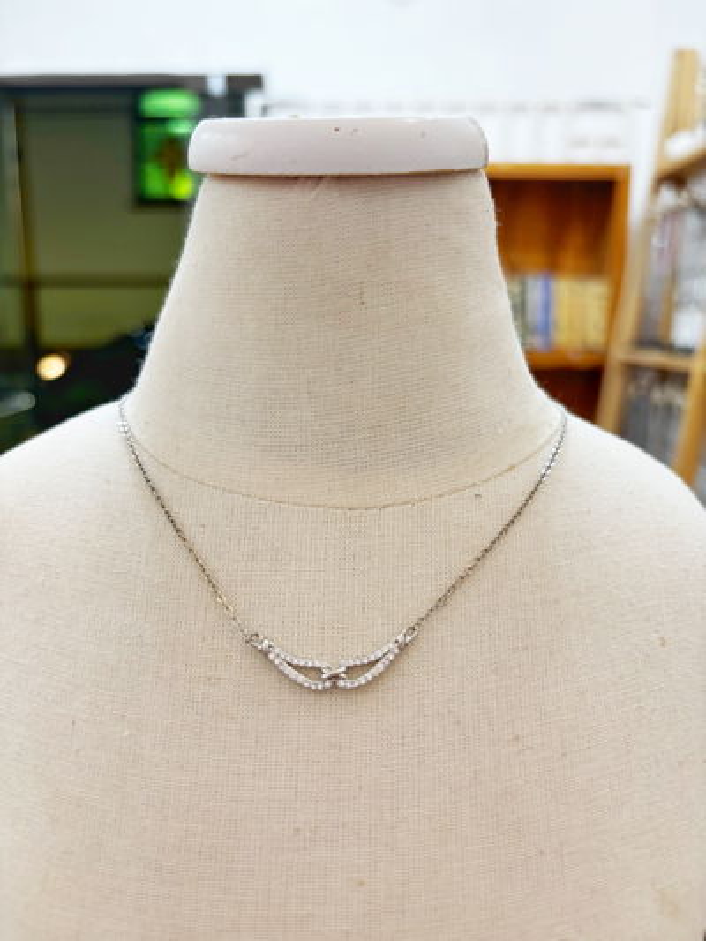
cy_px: 470
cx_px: 353
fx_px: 707
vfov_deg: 67.3
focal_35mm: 26
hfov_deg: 53.1
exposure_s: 1/100
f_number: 1.6
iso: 100
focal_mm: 5.96
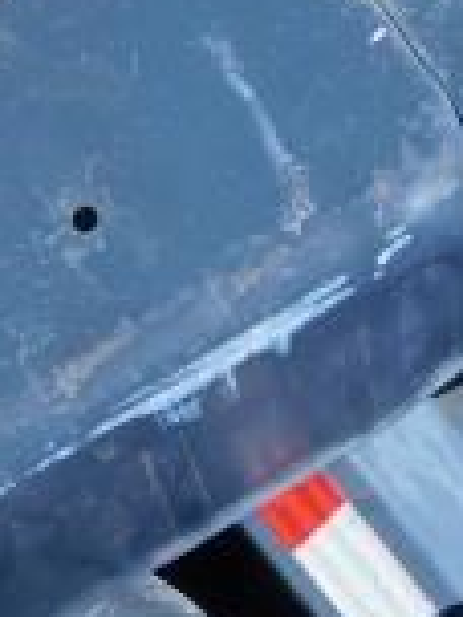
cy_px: 1096
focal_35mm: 121
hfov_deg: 12.0
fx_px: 2158
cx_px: 569
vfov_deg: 14.4
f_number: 3
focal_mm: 4
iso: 125
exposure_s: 1/1000
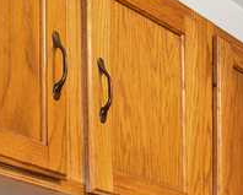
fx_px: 828
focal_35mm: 115
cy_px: 396
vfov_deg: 11.9
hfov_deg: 12.2
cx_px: 633
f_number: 7.1
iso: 250
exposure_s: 1/8
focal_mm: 10
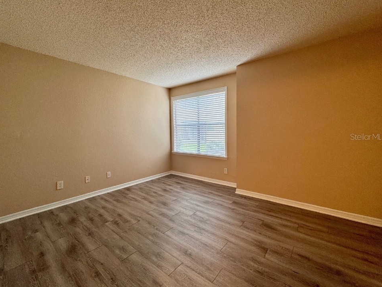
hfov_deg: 98.1
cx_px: 183
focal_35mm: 15
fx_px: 166
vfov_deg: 81.7
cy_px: 136
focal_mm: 2.22
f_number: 2.2
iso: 200
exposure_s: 1/60
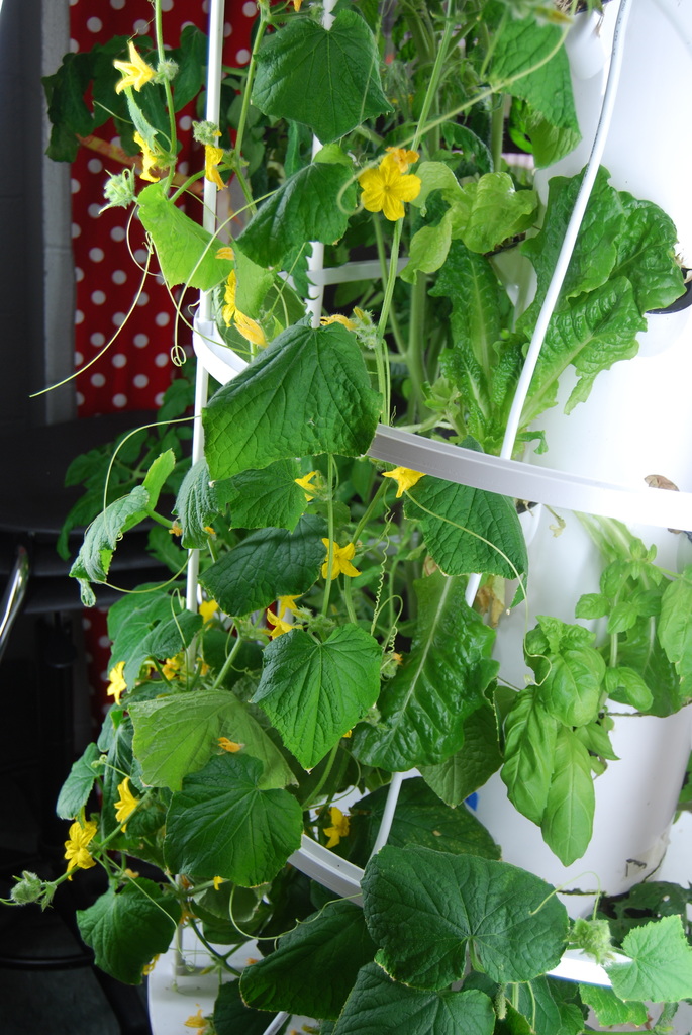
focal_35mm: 42
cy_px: 518
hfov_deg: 32.0
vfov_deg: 46.4
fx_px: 1208
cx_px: 346
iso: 200
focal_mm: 28
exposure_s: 1/80
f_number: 4.5
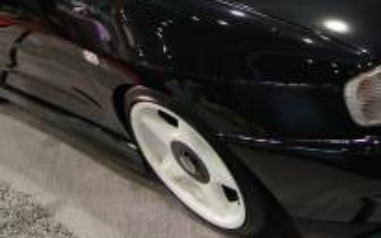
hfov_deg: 30.5
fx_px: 696
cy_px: -50
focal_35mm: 67
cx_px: 242
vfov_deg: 18.4
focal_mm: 18
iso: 250
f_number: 3.5
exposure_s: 1/30
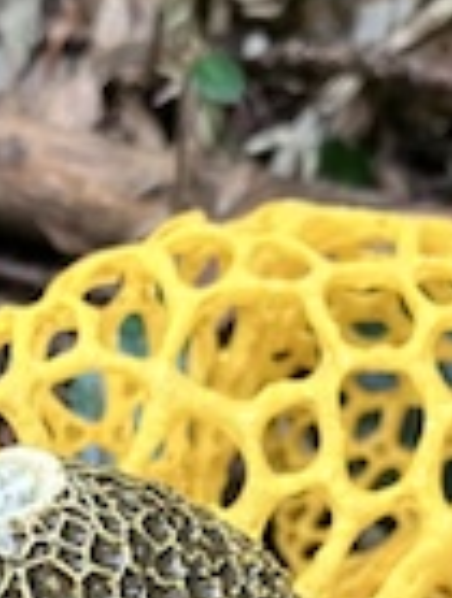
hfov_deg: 16.4
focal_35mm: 90
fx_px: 1560
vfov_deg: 20.6
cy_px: 667
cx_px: 99
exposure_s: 1/43
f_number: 1.8
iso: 320
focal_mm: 3.99
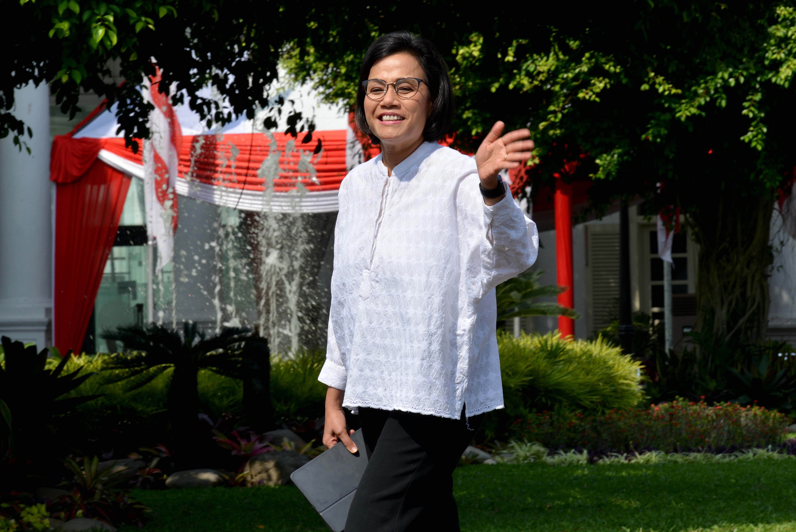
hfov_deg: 12.1
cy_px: 266
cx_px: 398
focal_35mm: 170
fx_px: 3760
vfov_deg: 8.1
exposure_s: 1/200
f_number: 22
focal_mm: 170
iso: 400
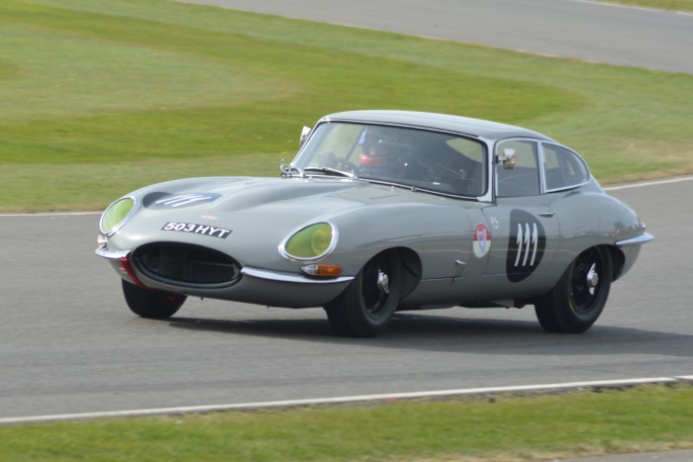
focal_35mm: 450
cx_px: 346
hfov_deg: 4.6
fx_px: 8664
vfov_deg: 3.1
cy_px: 231
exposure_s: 1/500
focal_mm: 300
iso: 400
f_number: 11
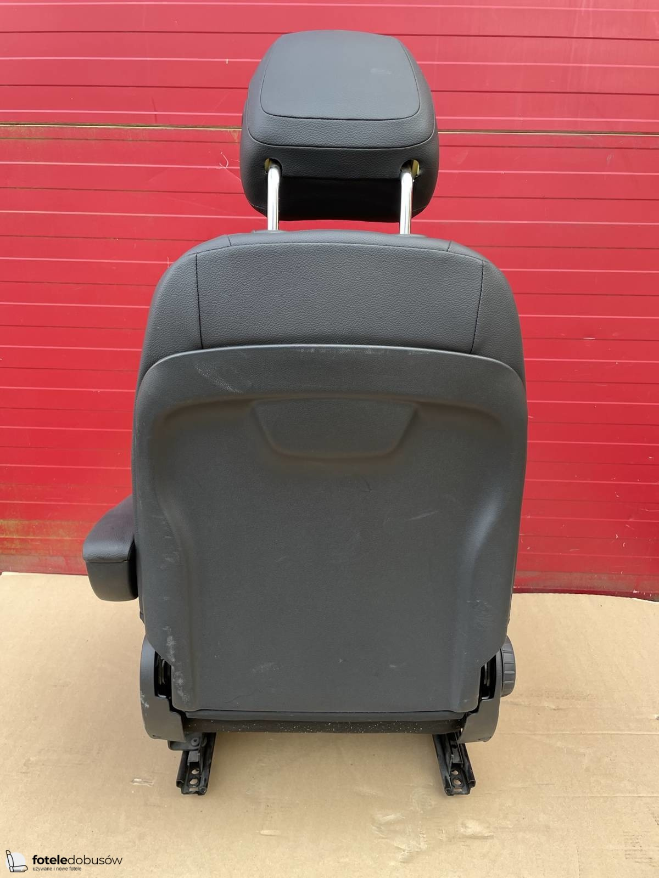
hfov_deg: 53.1
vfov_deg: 67.3
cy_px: 439
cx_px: 330
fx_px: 660
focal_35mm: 26
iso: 50
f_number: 1.6
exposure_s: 1/121
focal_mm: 4.2
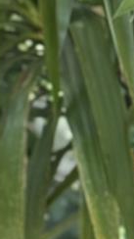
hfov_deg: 4.1
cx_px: -286
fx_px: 1809
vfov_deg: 7.2
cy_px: -257
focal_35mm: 286
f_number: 1.78
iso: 64
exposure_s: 1/276
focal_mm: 6.76
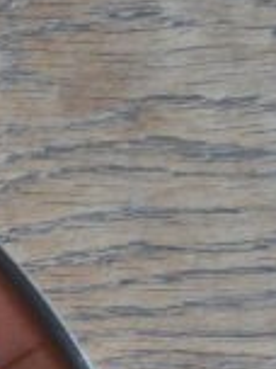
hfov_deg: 5.7
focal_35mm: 227
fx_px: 2413
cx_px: -792
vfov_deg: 8.4
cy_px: 621
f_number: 4
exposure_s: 1/60
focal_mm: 24
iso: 500
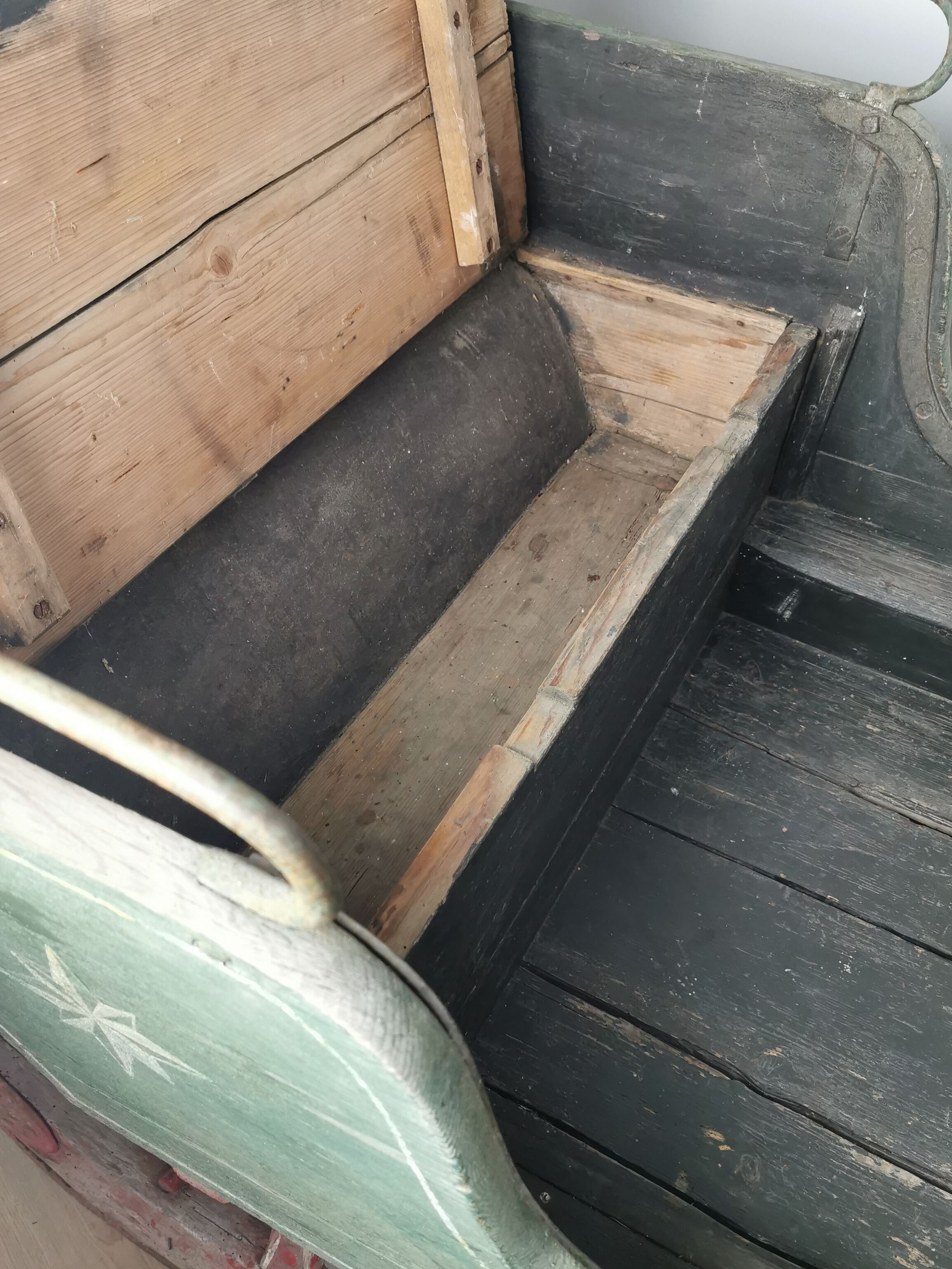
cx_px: 478
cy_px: 700
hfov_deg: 44.2
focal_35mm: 32
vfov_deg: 56.7
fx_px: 1173
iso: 200
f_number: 1.6
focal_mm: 5.56
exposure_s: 1/50
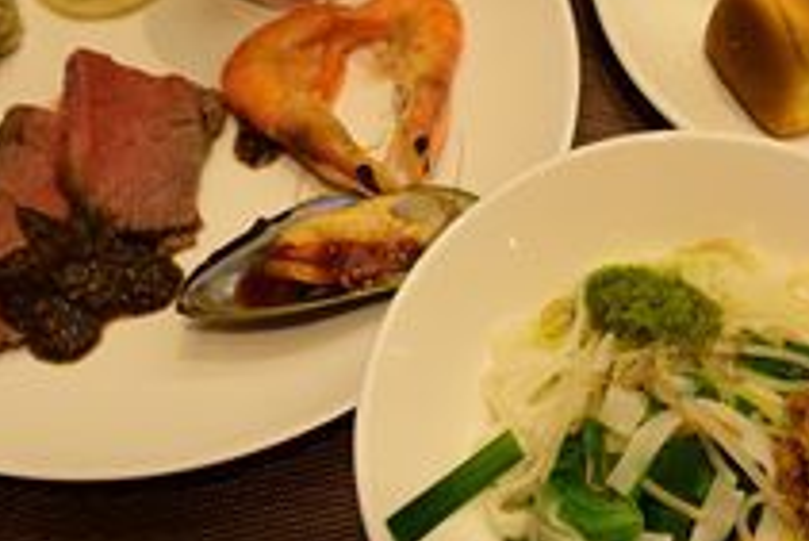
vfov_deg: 19.1
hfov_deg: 27.6
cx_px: 702
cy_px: 142
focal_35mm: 71
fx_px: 1597
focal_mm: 20
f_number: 5.6
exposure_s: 1/30
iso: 360
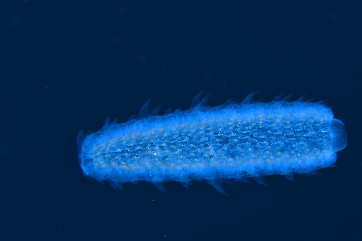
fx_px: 1292
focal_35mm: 129
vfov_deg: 10.7
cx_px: 181
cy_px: 120
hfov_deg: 15.9
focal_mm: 85
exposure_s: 1/160
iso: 100
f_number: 8
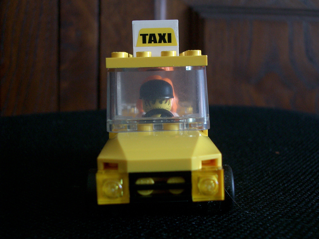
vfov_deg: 29.7
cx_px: 160
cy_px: 120
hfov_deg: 38.9
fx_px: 452
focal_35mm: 49
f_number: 3.1
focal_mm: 8.2
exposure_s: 1/8
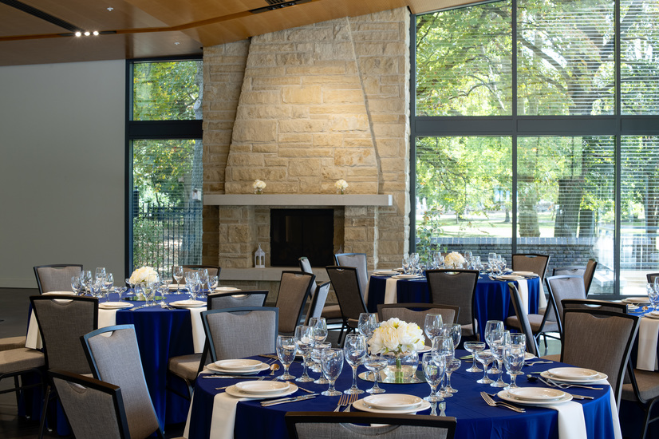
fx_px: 915
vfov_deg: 27.0
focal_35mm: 50
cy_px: 220
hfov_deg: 39.6
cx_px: 330
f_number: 13
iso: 400
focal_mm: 50
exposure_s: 1/15
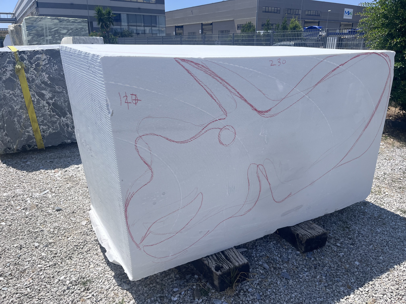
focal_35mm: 26
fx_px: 305
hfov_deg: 67.3
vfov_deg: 53.1
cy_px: 152
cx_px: 203
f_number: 1.6
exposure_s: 1/5848
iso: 50
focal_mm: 5.1
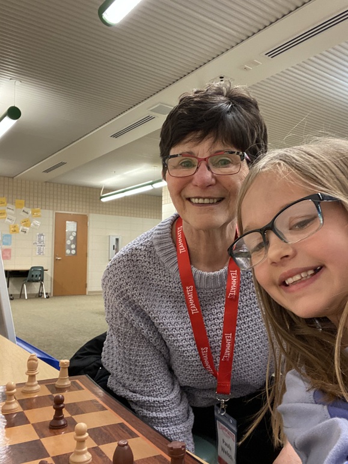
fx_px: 402
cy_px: 232
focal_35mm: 30
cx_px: 174
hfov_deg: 46.8
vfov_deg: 60.0
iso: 320
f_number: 2.2
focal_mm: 2.71
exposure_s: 1/40
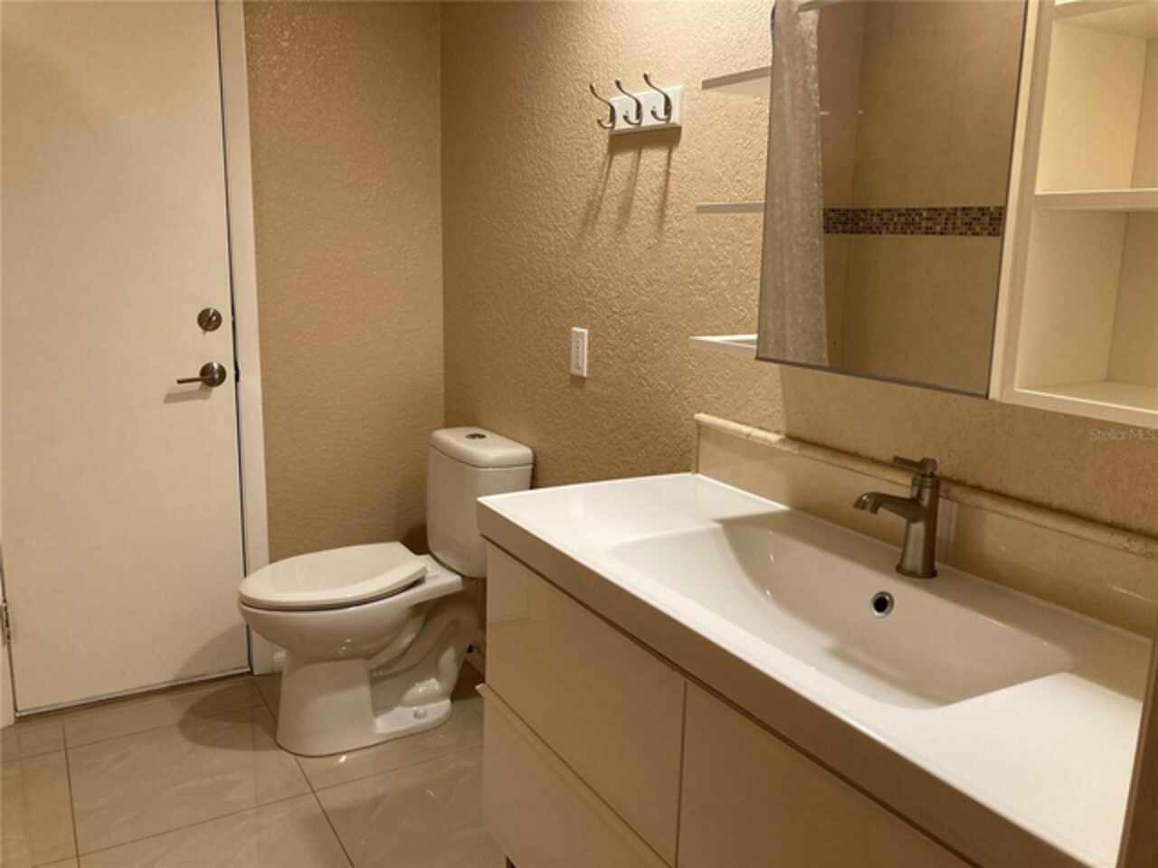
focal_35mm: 28
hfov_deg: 63.4
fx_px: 937
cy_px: 434
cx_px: 579
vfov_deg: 49.7
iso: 125
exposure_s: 1/60
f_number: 1.8
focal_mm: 3.99
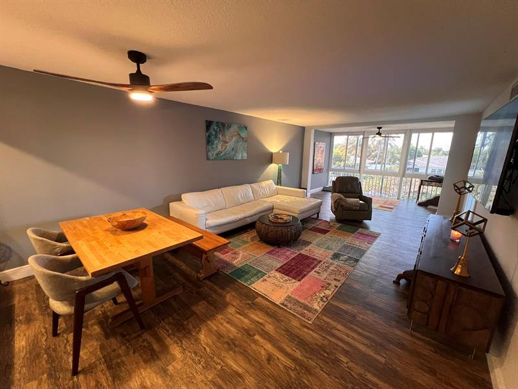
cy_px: 194
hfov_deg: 106.2
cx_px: 259
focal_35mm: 13
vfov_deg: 89.9
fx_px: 195
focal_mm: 1.57
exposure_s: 1/60
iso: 640
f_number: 1.8
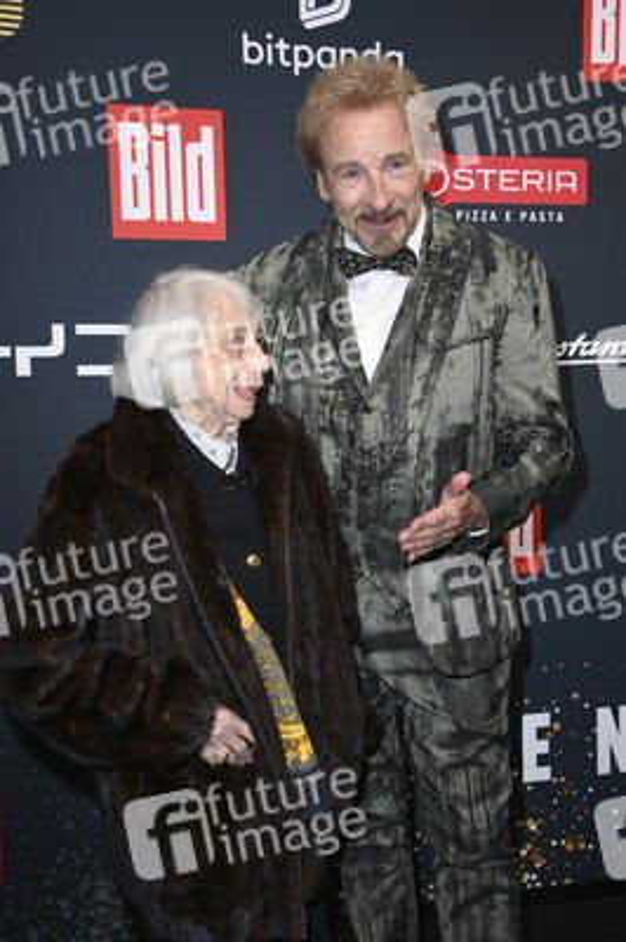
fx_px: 1176
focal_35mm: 45
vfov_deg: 43.6
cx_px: 313
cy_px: 471
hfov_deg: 29.8
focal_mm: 45
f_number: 5.6
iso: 320
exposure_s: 1/250
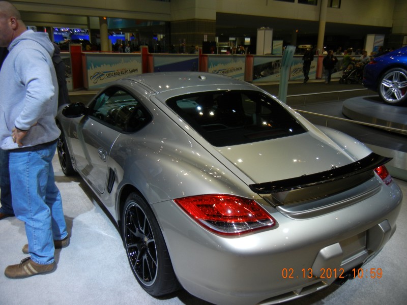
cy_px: 152
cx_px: 204
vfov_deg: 46.8
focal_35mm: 30
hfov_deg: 60.0
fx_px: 353
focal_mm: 5.4
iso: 160
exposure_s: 1/117
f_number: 3.5
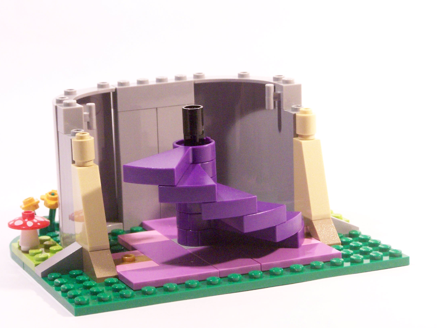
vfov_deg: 12.0
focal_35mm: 124
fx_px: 1565
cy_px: 162
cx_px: 208
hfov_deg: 15.9
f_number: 3.6
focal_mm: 17.5
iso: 400
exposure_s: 1/30
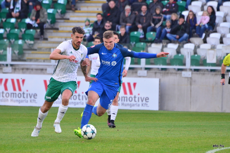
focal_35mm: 450
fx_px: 2869
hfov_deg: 4.6
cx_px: 115
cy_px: 76
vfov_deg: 3.0
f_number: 5.6
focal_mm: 300
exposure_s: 1/640
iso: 1600
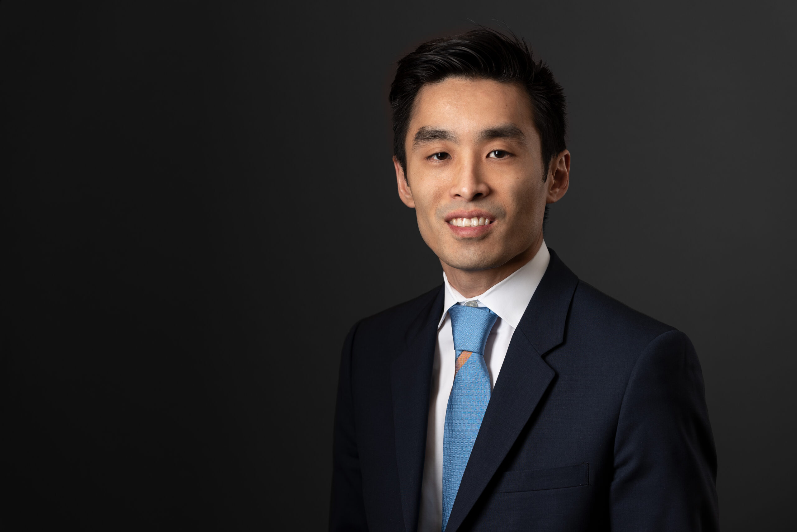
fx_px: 2325
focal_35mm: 105
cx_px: 398
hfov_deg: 19.4
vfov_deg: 13.1
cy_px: 266
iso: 100
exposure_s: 1/200
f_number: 5.6
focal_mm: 105
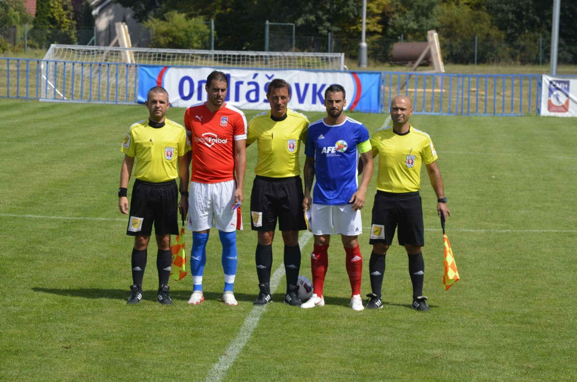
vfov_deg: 7.3
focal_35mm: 188
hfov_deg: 11.0
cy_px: 191
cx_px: 288
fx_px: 2999
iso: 100
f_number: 9
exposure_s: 1/320
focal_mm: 125
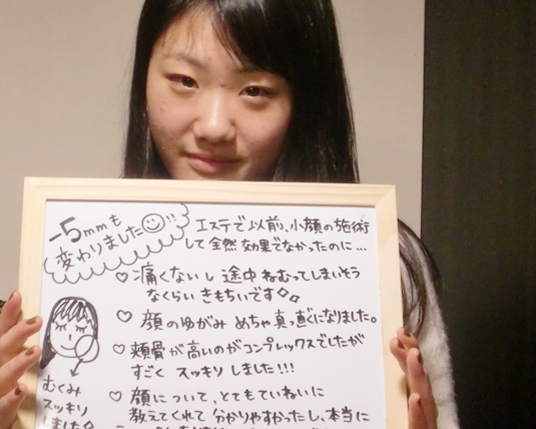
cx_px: 229
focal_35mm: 70
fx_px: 1110
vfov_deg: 21.9
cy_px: 219
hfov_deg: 27.1
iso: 400
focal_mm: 7.91
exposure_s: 1/20
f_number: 3.4
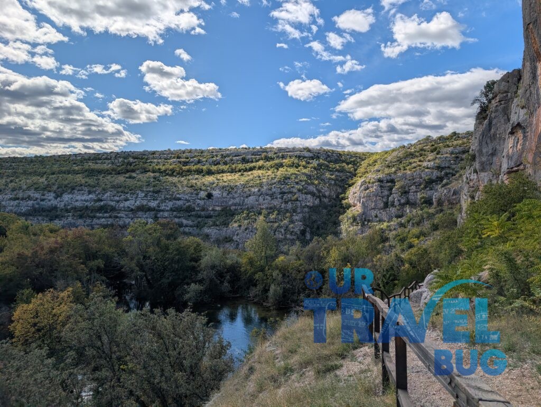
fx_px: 376
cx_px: 270
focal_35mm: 24
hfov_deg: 71.5
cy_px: 204
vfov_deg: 56.9
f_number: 1.68
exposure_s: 1/2481
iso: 20
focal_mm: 6.9
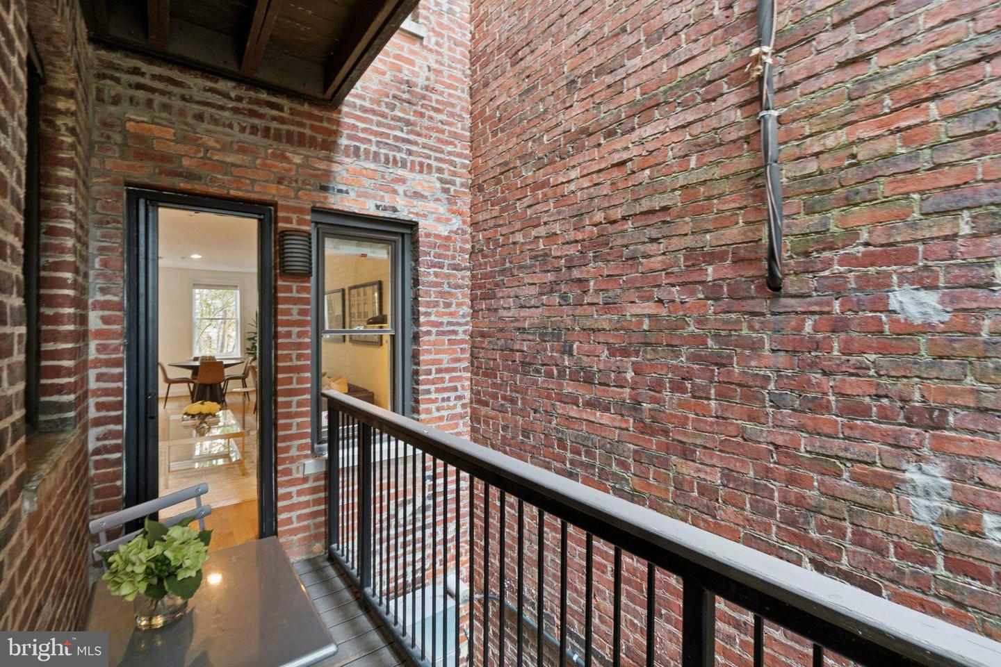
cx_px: 500
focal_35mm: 15
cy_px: 334
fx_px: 417
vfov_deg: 77.3
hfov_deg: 100.4
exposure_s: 1/4
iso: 200
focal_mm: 10
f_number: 10
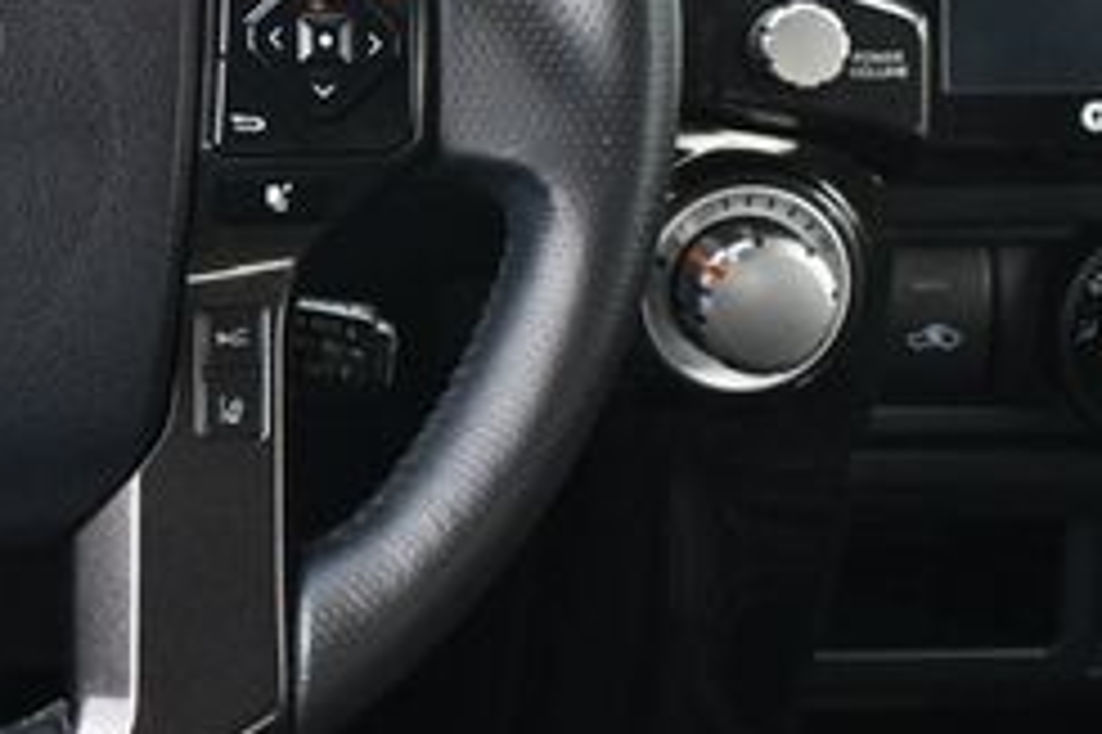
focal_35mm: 96
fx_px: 2935
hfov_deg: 20.2
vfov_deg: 14.1
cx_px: -157
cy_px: 54
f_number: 4.2
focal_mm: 24.5
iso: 1400
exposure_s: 1/125
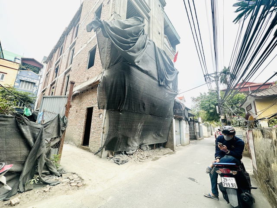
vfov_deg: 85.7
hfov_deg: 102.1
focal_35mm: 14
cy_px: 104
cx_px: 138
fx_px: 112
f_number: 2.2
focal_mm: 2.22
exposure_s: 1/104
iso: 40
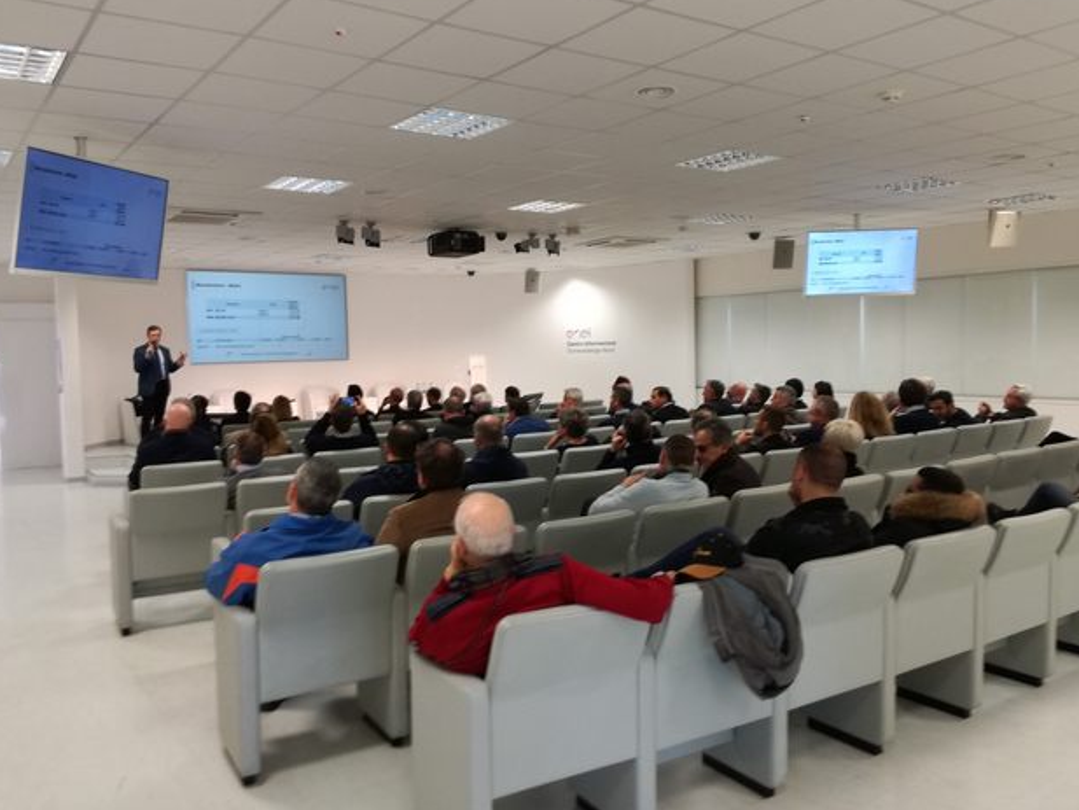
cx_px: 549
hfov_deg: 63.4
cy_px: 394
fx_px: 873
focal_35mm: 28
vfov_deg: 49.8
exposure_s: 1/33.3
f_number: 2
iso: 100
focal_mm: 3.79
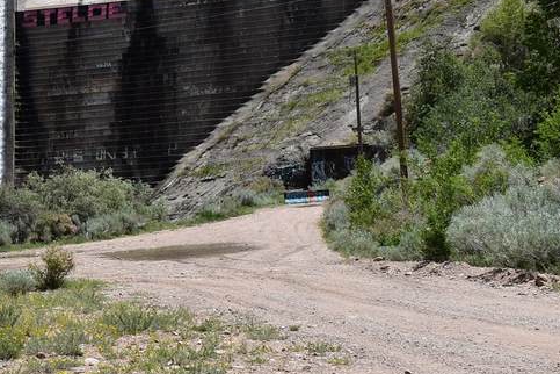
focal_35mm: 99
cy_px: 245
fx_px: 1545
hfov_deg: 19.2
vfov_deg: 13.8
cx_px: -138
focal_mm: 25
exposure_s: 1/500
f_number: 11
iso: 280
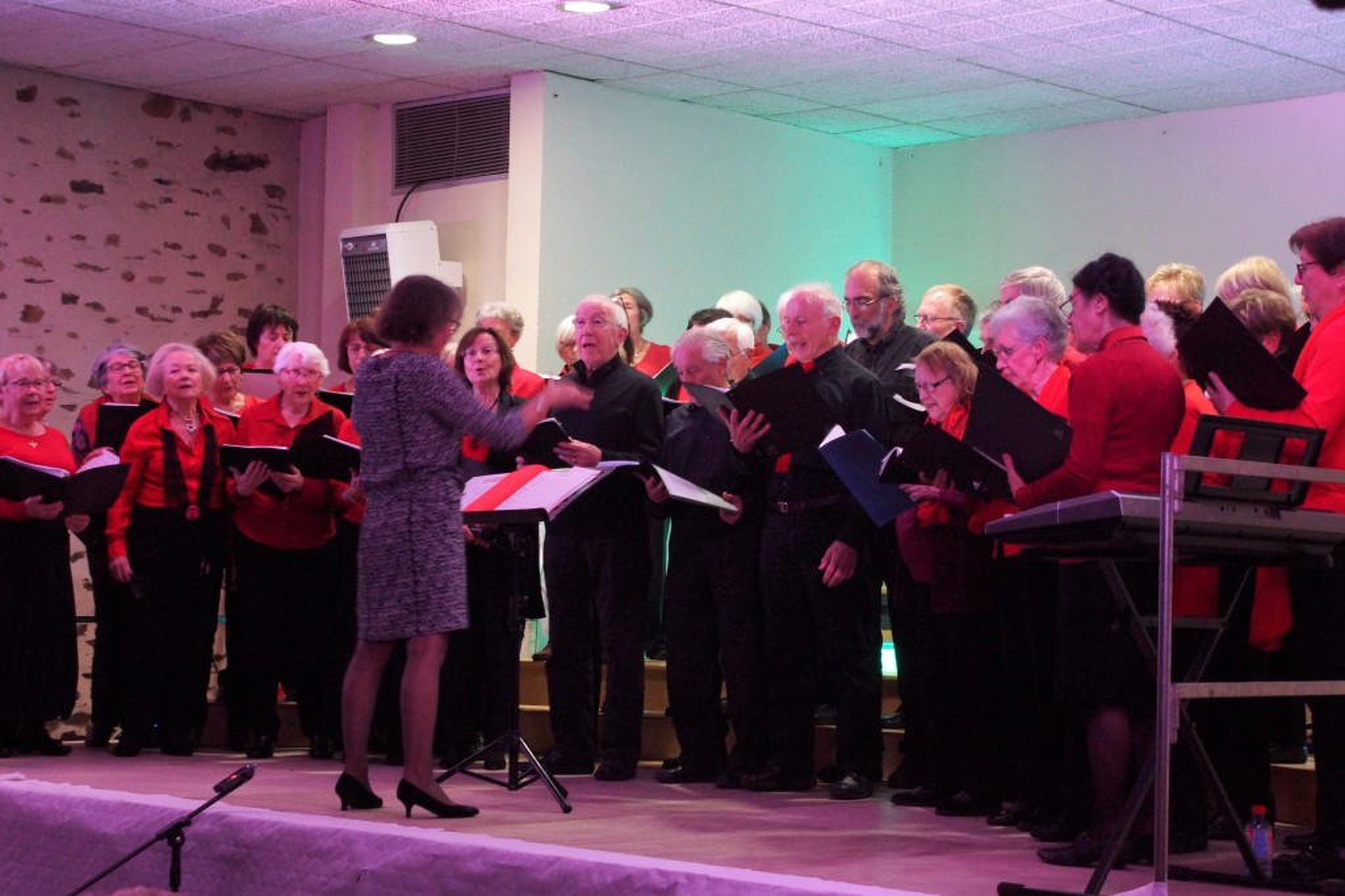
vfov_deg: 18.2
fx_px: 2801
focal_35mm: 75
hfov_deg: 27.0
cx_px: 672
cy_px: 448
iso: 1600
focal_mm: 50
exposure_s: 1/13
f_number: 5.6
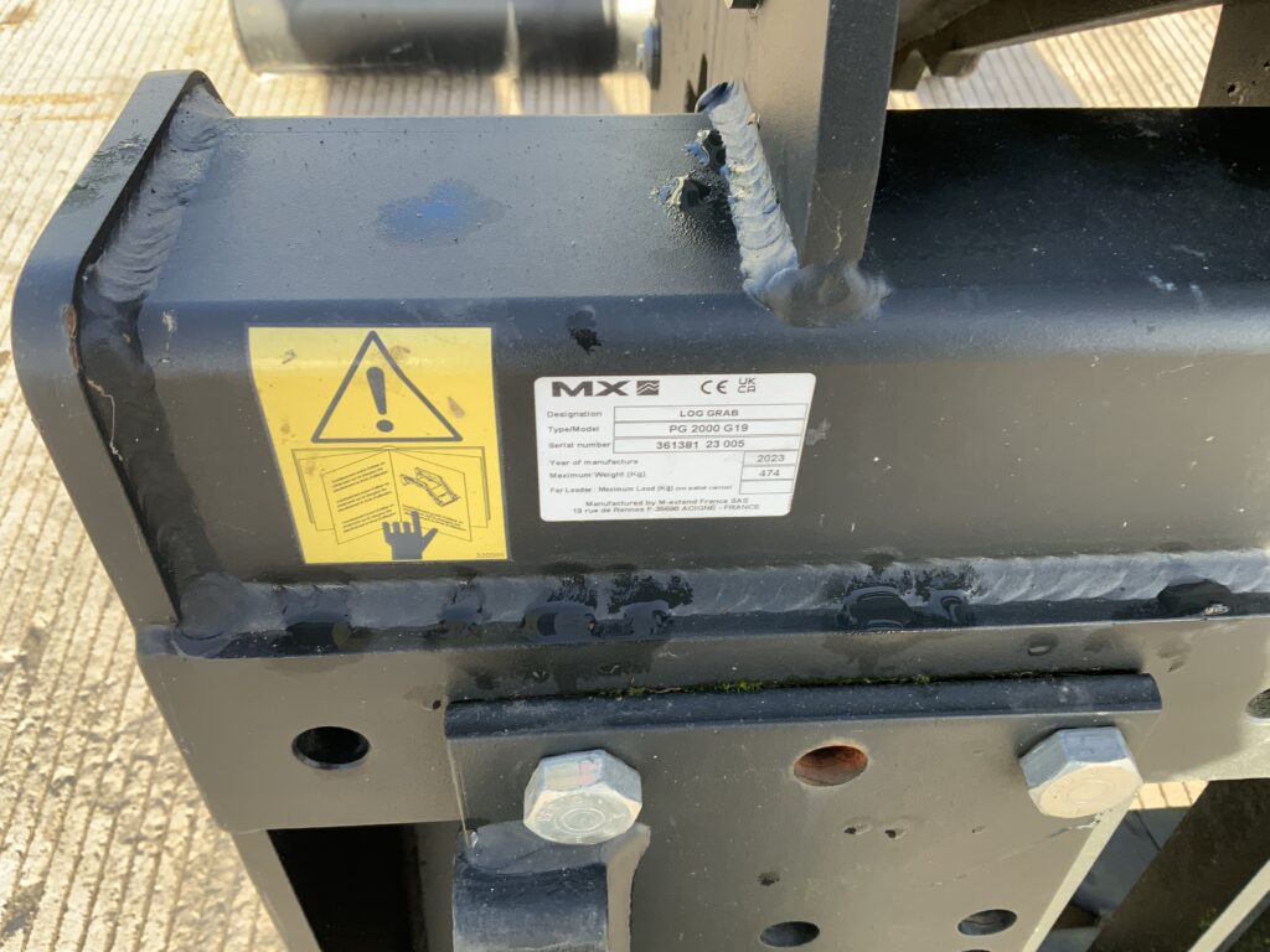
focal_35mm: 29
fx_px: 1064
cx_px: 635
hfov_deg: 61.7
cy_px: 476
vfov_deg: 48.2
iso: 16
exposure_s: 1/145
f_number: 1.8
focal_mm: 3
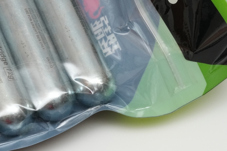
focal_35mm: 176
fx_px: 1109
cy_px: 30
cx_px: 12
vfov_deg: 7.8
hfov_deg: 11.6
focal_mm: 68
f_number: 22
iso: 1600
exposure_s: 1/60
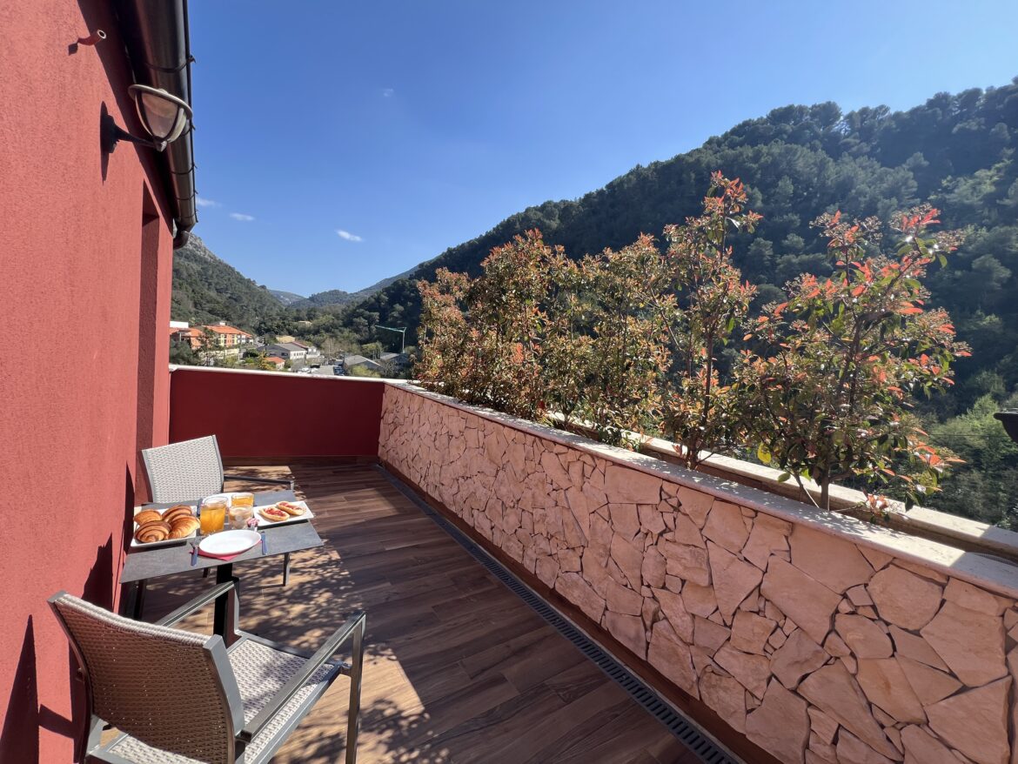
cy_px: 382
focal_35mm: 13
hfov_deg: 106.2
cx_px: 509
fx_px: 382
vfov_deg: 89.9
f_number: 1.8
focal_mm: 1.57
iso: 32
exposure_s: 1/552
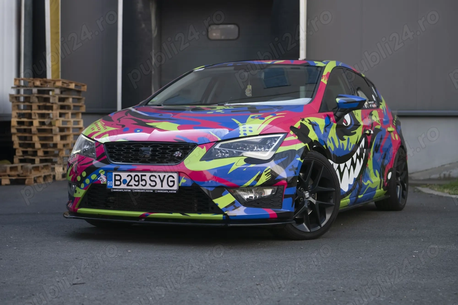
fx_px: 827
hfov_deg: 31.0
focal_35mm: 65
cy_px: 152
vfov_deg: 20.9
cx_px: 229
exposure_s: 1/200
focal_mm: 65
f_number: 4
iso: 64
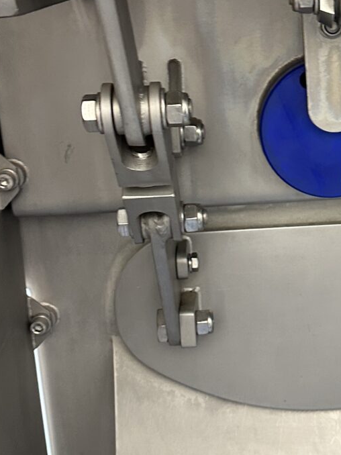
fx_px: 894
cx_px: 346
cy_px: 189
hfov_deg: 20.8
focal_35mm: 68
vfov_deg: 28.5
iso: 320
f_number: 1.78
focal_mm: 6.86
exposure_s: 1/50
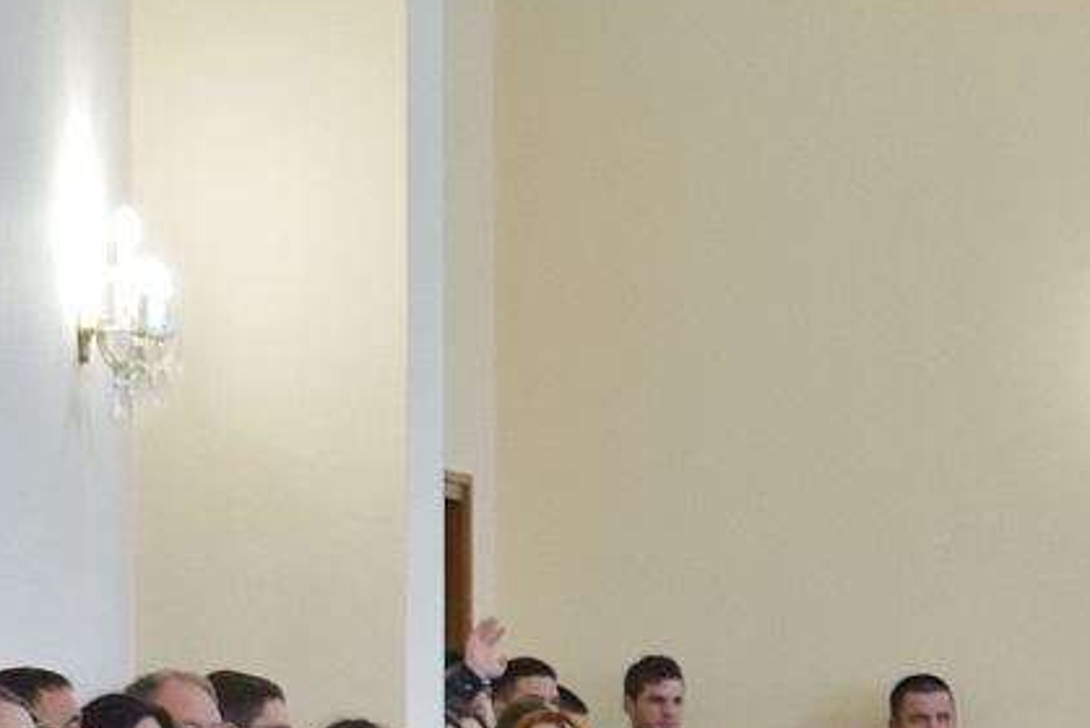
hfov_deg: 7.8
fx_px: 7908
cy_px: 1469
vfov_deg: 5.2
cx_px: 1350
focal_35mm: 261
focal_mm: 38
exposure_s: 1/60
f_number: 4.8
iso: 900
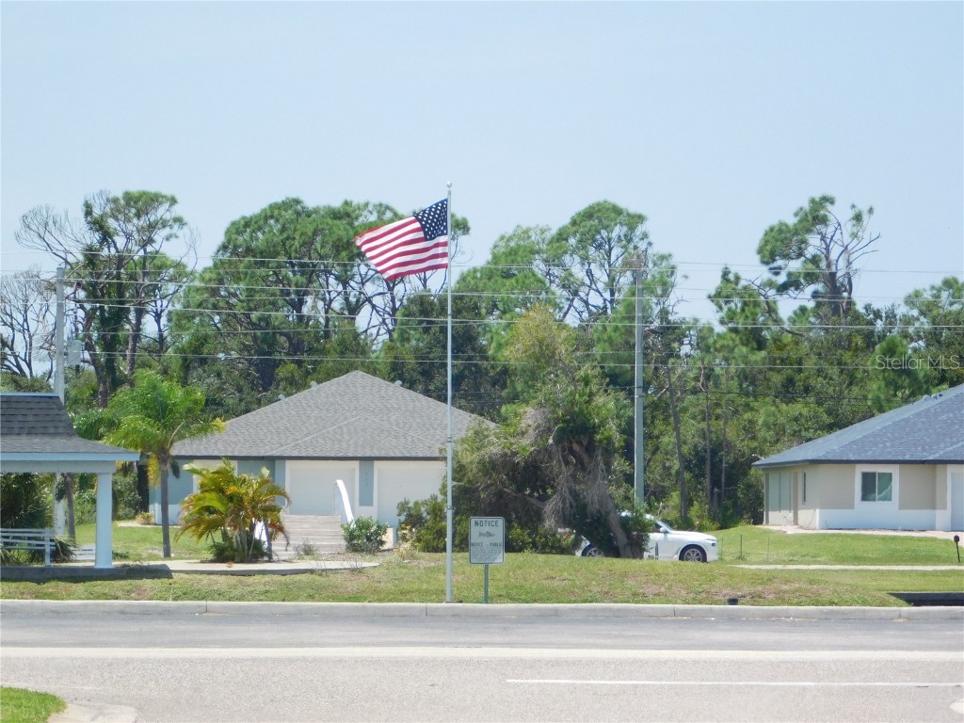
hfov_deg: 8.5
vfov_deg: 6.4
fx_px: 6461
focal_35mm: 232
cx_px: 482
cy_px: 362
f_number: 5.6
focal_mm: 41.3
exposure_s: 1/400
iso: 125
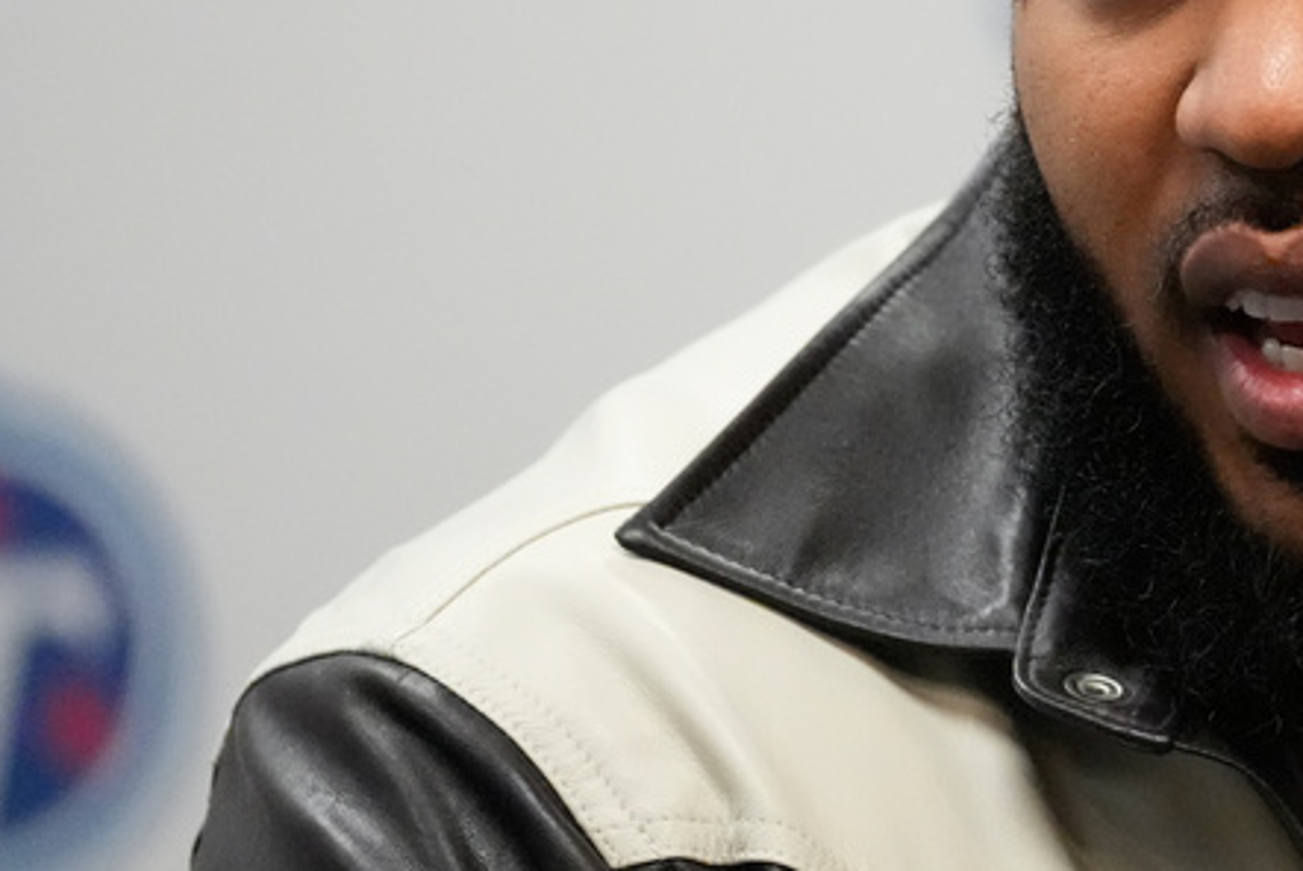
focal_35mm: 1386
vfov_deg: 1.0
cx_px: 1471
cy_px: 34
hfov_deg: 1.5
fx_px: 50196
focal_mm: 600
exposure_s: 1/640
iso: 12800
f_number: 4
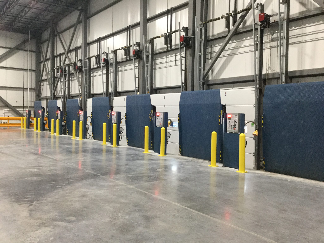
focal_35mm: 31
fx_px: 290
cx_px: 162
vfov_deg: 45.4
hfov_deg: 58.4
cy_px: 122
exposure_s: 1/30
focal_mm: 3.3
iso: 125
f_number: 2.4
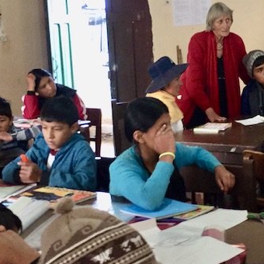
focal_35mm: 77
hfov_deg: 22.2
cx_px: 213
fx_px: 664
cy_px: 109
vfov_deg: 22.4
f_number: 2.2
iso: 250
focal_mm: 4.15
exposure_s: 1/33
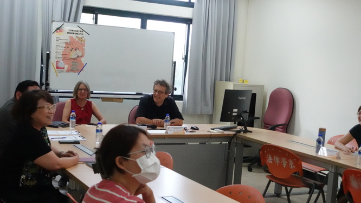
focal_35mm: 54
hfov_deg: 38.5
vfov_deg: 22.2
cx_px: 177
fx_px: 517
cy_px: 102
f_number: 4
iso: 5000
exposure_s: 1/100
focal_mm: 18.59
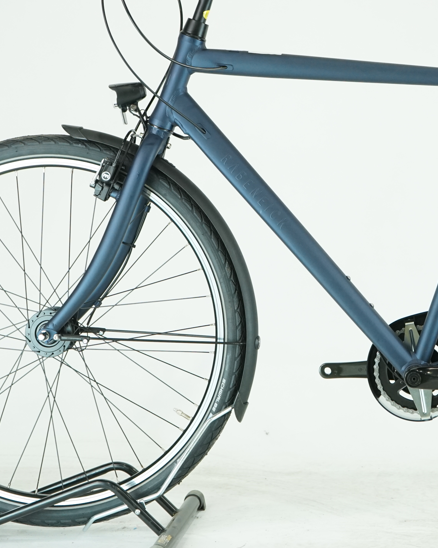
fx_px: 1669
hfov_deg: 14.8
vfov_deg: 18.6
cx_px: 370
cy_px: 186
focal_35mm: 103
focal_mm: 52
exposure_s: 1/200
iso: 1600
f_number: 5.6
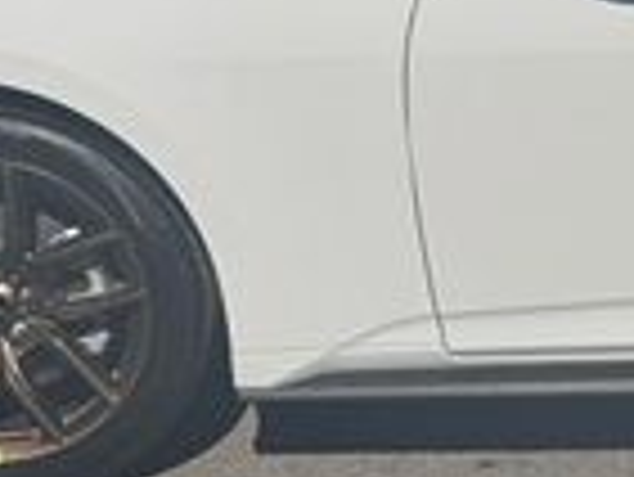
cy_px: 252
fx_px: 1998
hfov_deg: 16.8
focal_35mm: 109
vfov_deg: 13.6
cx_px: 859
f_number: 1.78
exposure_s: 1/12346
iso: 80
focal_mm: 6.76
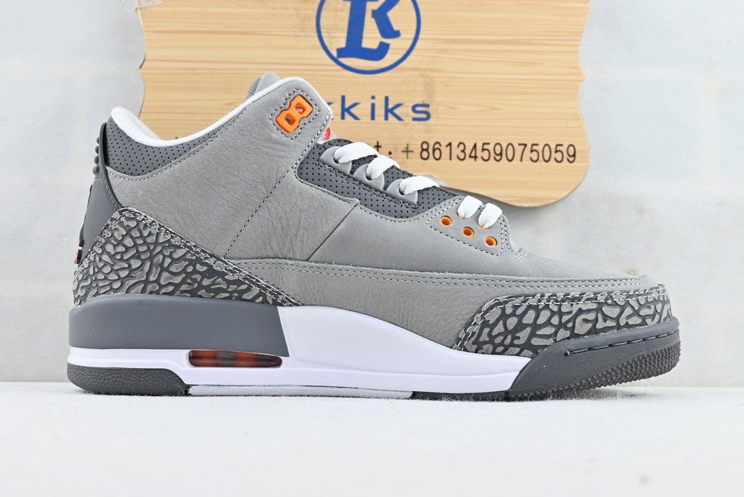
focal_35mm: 47
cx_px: 374
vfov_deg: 28.8
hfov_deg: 42.1
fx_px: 967
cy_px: 251
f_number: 4.8
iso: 100
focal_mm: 30.5
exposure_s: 1/40
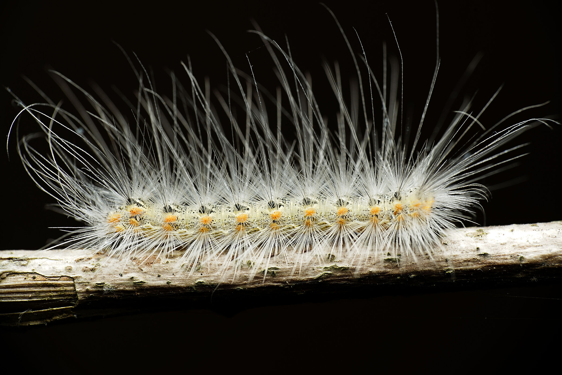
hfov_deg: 22.6
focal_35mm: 90
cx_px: 281
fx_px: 1405
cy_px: 188
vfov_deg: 15.2
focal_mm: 90
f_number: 11
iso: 200
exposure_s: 1/200
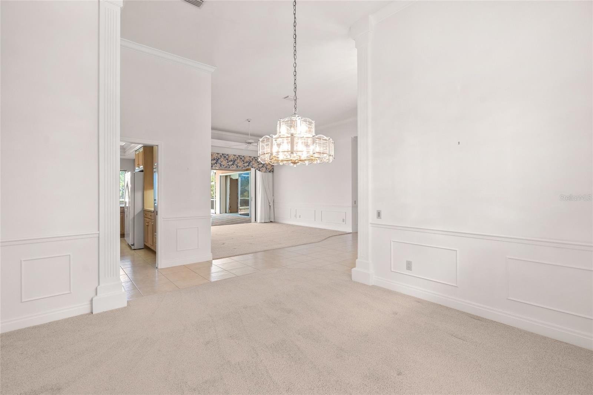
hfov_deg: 96.7
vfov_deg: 73.7
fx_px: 263
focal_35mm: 16
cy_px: 198
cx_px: 296
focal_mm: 16
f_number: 6.3
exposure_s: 1/10
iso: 250
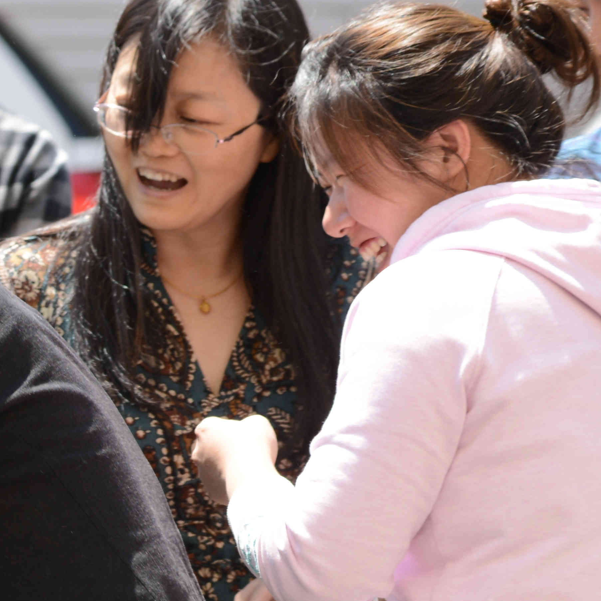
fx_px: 10195
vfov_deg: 3.4
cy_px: 260
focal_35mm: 519
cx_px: -175
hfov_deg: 3.4
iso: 200
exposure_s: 1/200
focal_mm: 150
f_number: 7.1
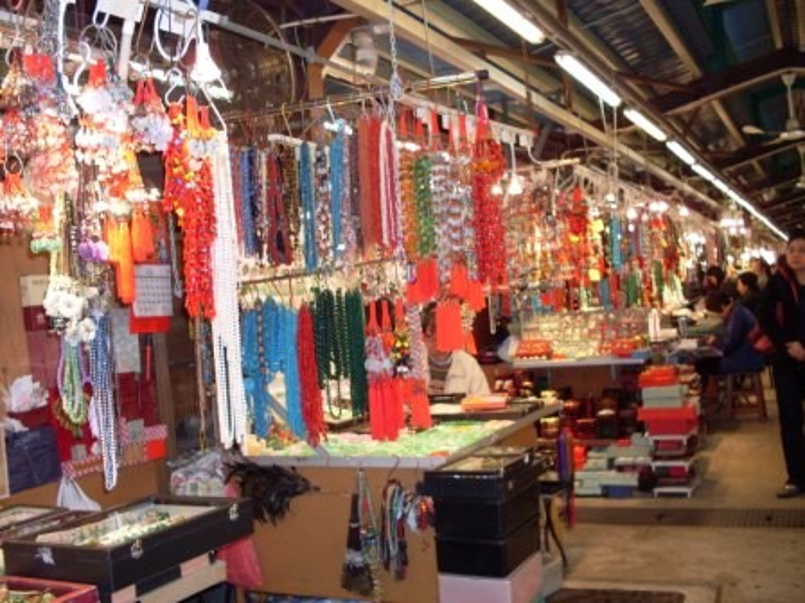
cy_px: 302
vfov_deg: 37.7
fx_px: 884
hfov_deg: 49.0
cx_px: 402
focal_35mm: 38
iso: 120
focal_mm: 6.3
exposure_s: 1/45
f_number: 2.8
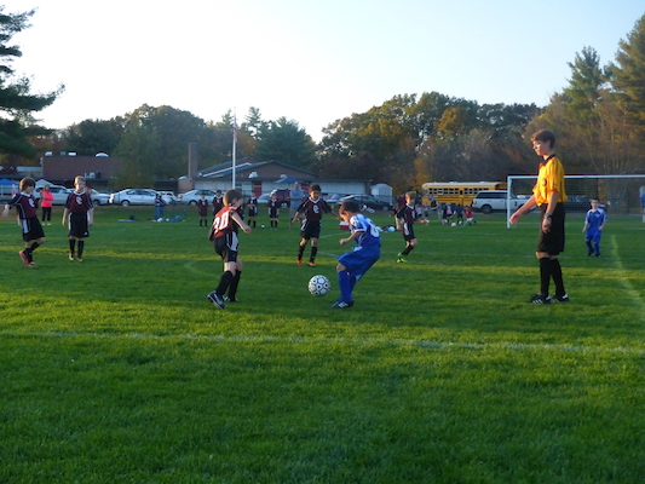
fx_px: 1044
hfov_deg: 34.3
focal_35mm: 56
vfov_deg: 26.1
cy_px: 242
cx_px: 322
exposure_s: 1/500
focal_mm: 10.1
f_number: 2.8
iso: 640
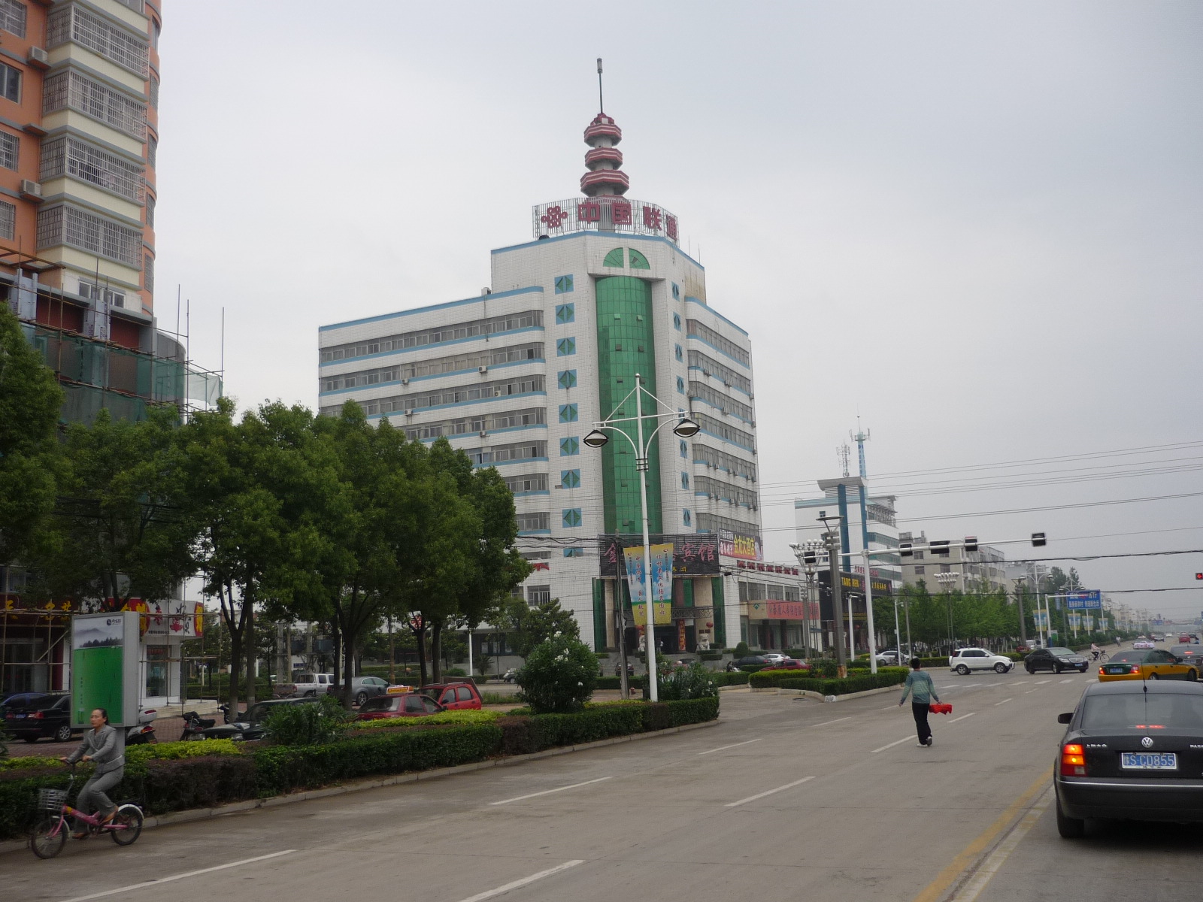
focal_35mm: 33
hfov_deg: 55.4
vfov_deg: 42.9
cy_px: 451
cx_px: 602
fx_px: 1147
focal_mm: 5.5
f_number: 2.8
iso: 100
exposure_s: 1/640
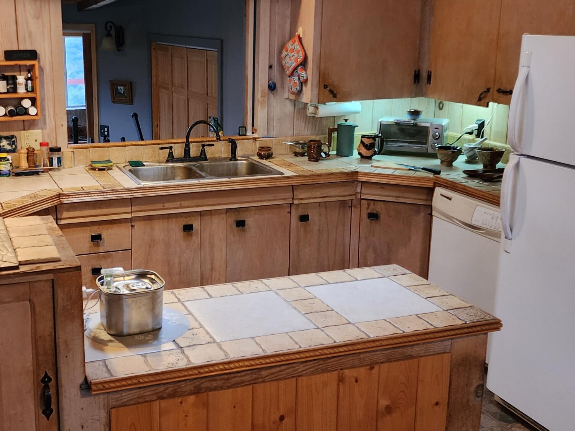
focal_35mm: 46
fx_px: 764
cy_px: 195
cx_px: 204
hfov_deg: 40.8
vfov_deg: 31.5
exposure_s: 1/60
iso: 500
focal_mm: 6.4
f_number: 1.8
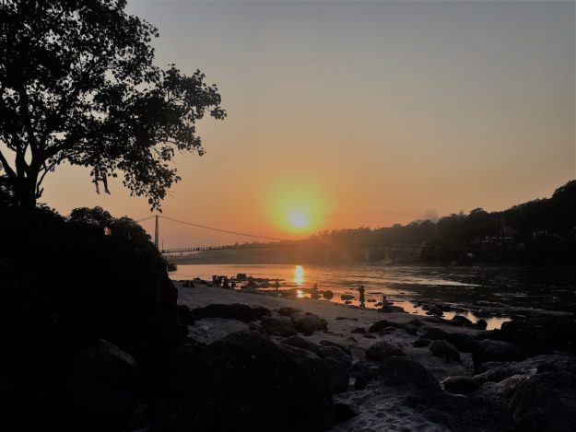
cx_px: 288
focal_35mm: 29
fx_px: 483
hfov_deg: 61.7
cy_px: 216
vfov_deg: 48.2
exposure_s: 1/1221
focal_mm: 4.15
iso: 25
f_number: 2.2
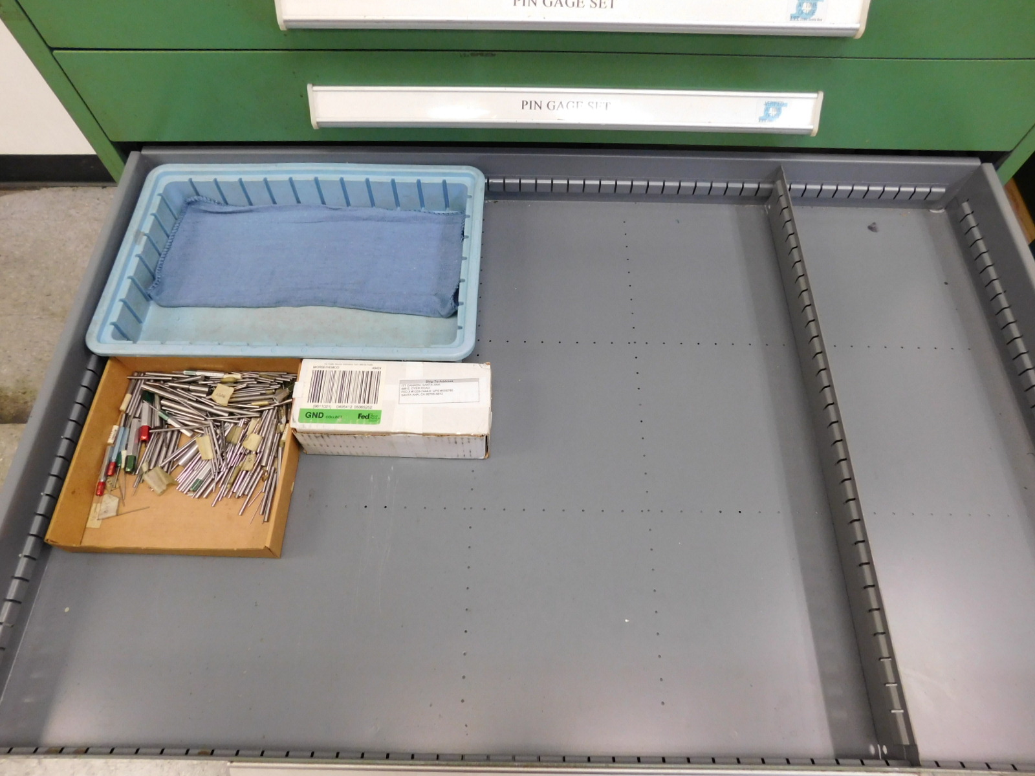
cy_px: 388
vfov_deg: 58.9
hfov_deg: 73.9
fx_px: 688
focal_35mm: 23
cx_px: 518
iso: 280
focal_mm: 4
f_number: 3
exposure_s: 1/30
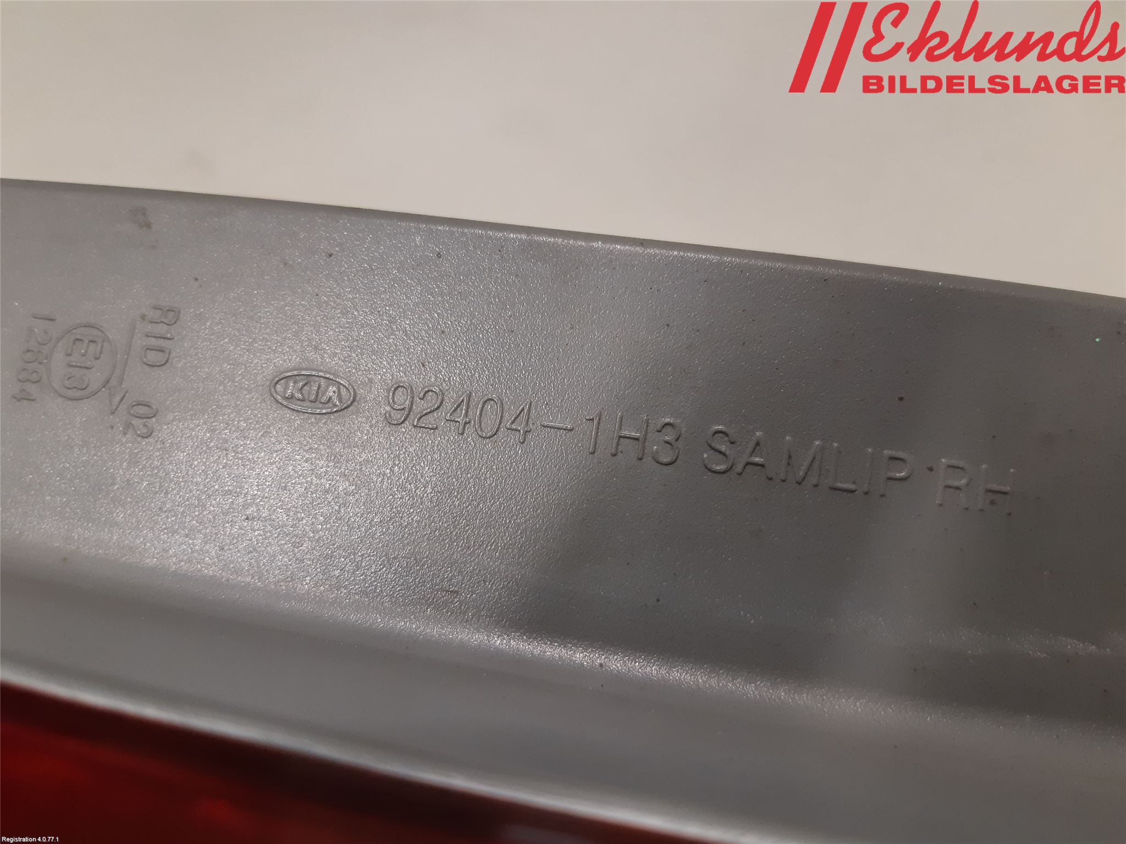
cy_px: 422
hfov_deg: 67.3
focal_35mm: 26
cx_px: 563
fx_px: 846
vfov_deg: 53.1
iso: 160
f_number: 1.7
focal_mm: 3.93
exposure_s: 1/50
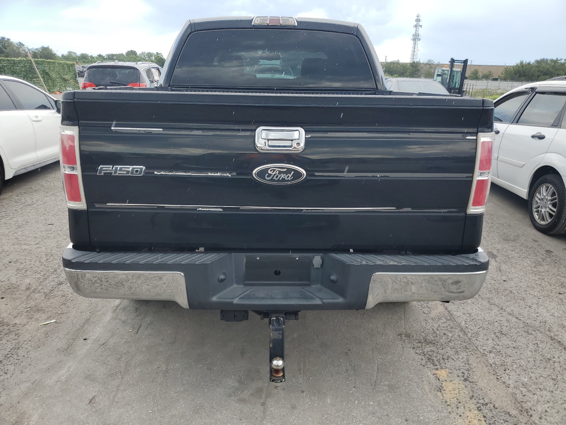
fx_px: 425
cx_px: 283
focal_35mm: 26
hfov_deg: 67.3
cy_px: 212
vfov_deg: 53.1
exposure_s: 1/1000
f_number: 1.5
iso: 50
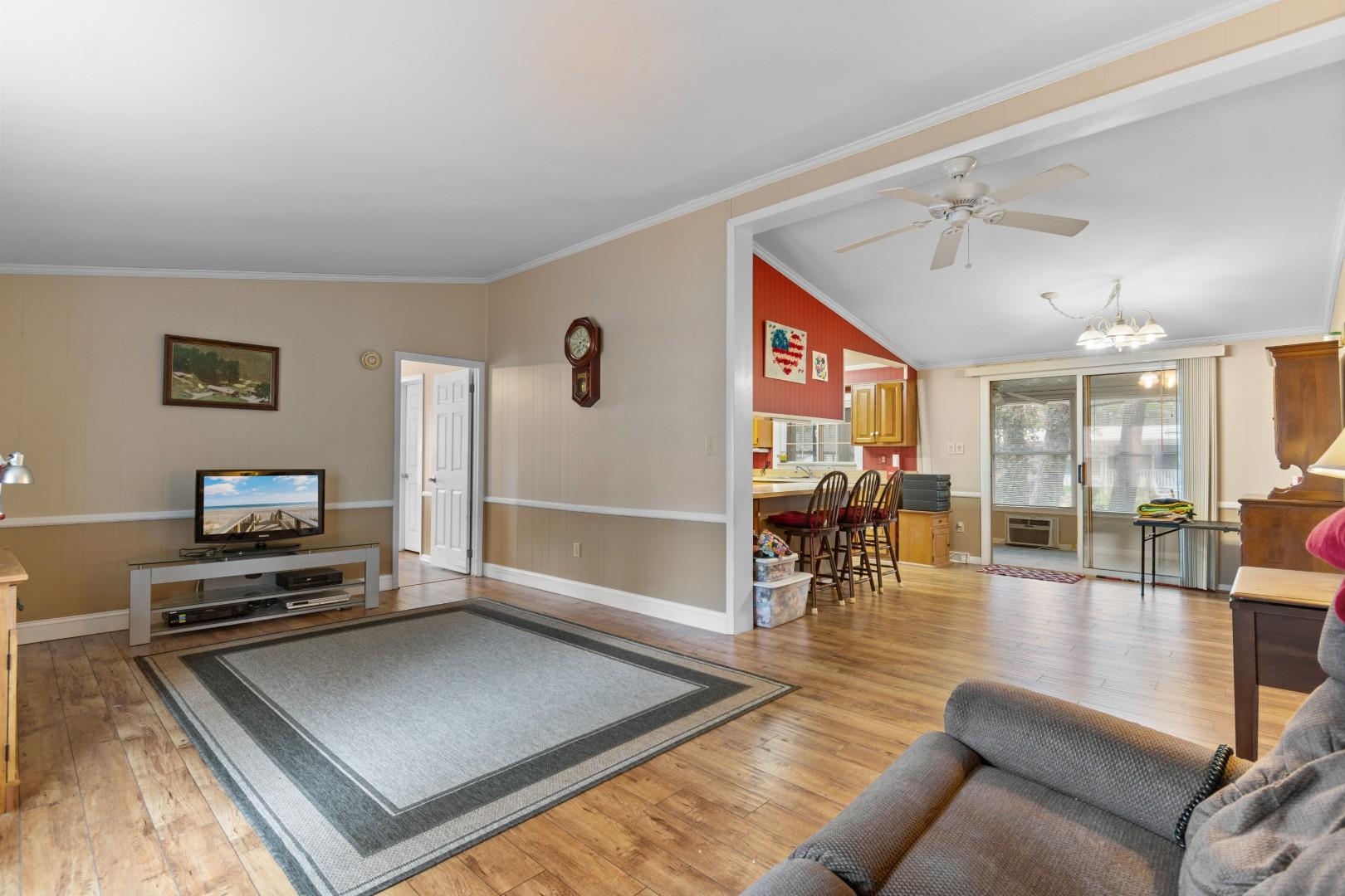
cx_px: 672
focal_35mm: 16
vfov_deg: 73.7
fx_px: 598
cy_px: 448
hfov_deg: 96.7
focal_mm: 11
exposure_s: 1/1.25
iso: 100
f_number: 4.8
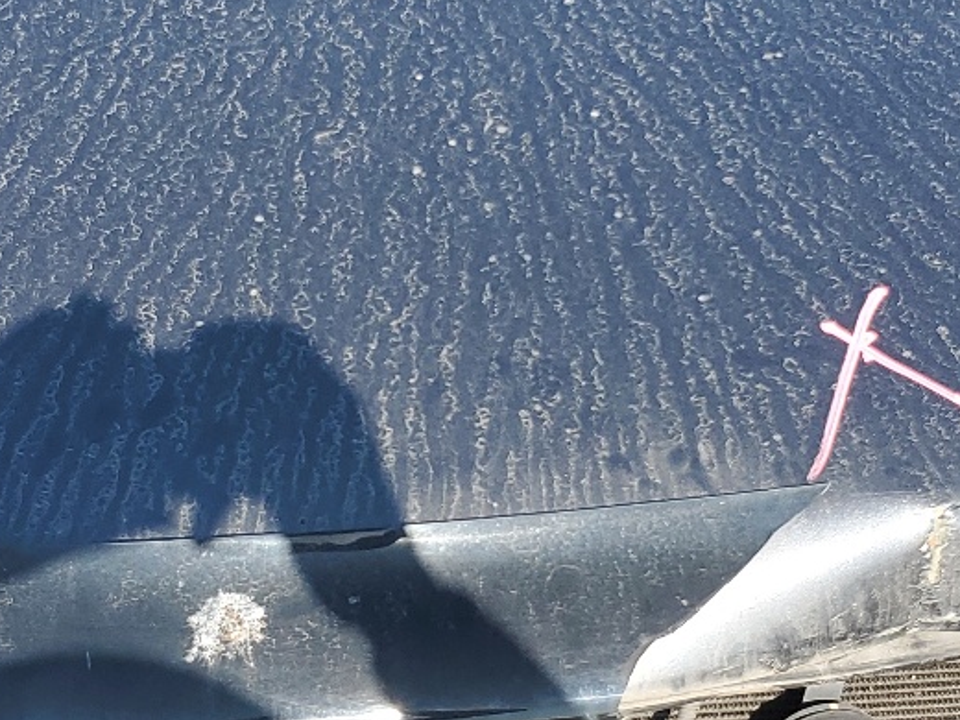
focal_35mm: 80
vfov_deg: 18.4
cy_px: 325
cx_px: 415
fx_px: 2219
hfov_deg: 24.4
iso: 50
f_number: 1.5
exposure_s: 1/1429
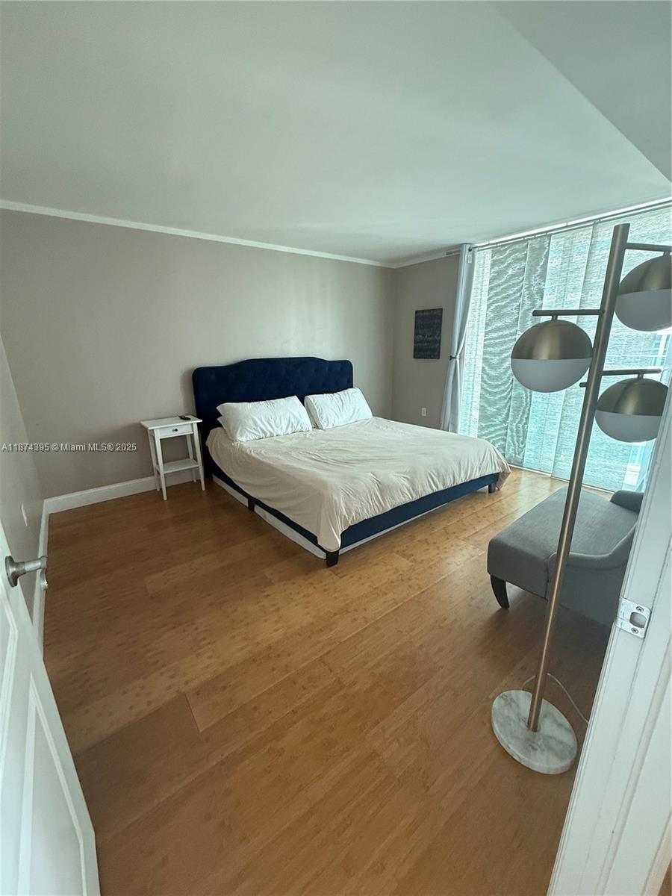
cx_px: 336
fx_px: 362
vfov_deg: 102.1
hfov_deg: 85.7
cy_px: 448
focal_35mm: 14
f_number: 2.2
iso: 400
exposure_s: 1/60
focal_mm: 2.22
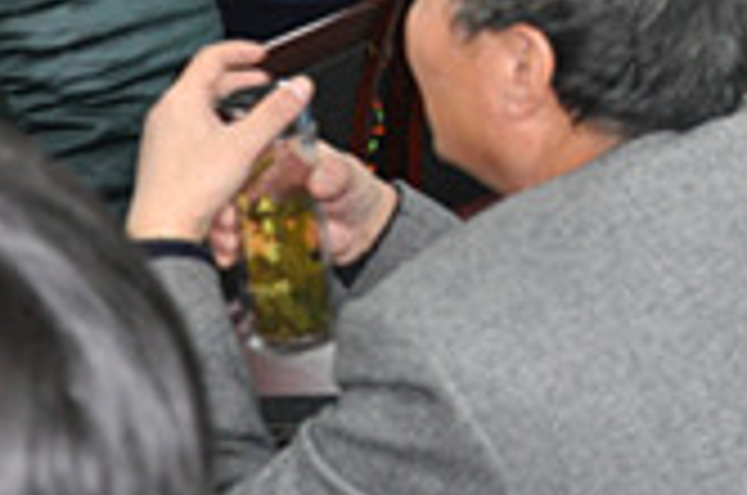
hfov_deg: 18.9
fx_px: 2195
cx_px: 688
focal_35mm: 106
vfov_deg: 12.2
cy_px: -259
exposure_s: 1/80
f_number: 3.5
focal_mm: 18
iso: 800
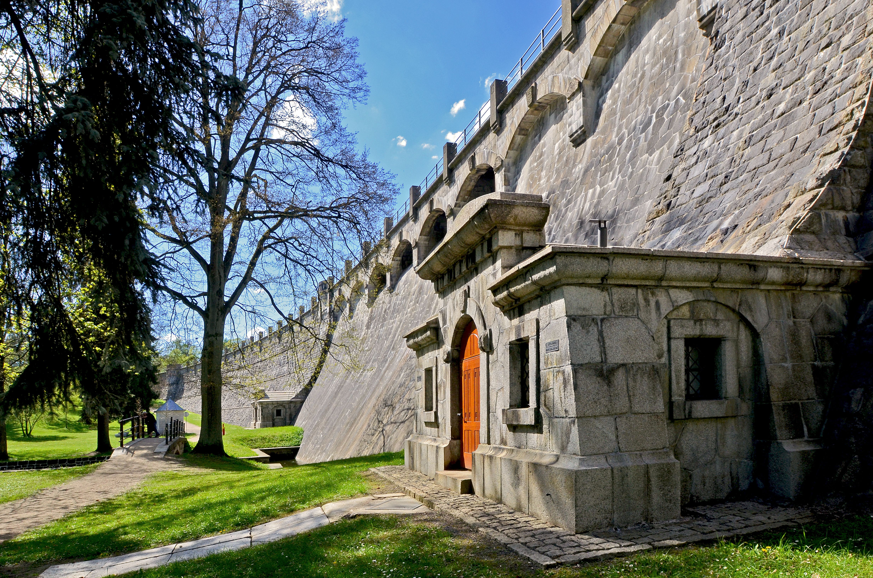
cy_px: 289
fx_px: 508
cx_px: 436
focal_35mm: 21
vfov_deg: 59.3
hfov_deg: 81.3
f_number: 10
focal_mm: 14
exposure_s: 1/250
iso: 360
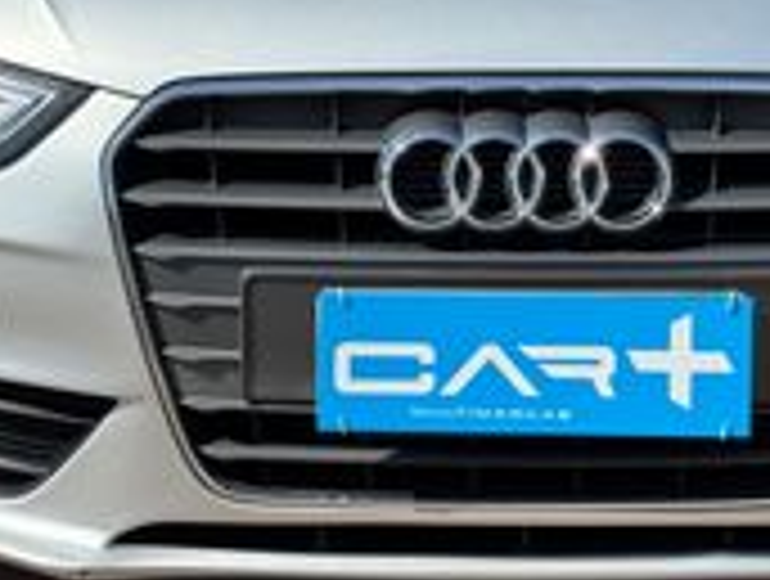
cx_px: 428
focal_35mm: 132
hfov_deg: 14.9
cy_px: -27
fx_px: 2942
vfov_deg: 11.1
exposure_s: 1/4049
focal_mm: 6.76
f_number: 1.78
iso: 64
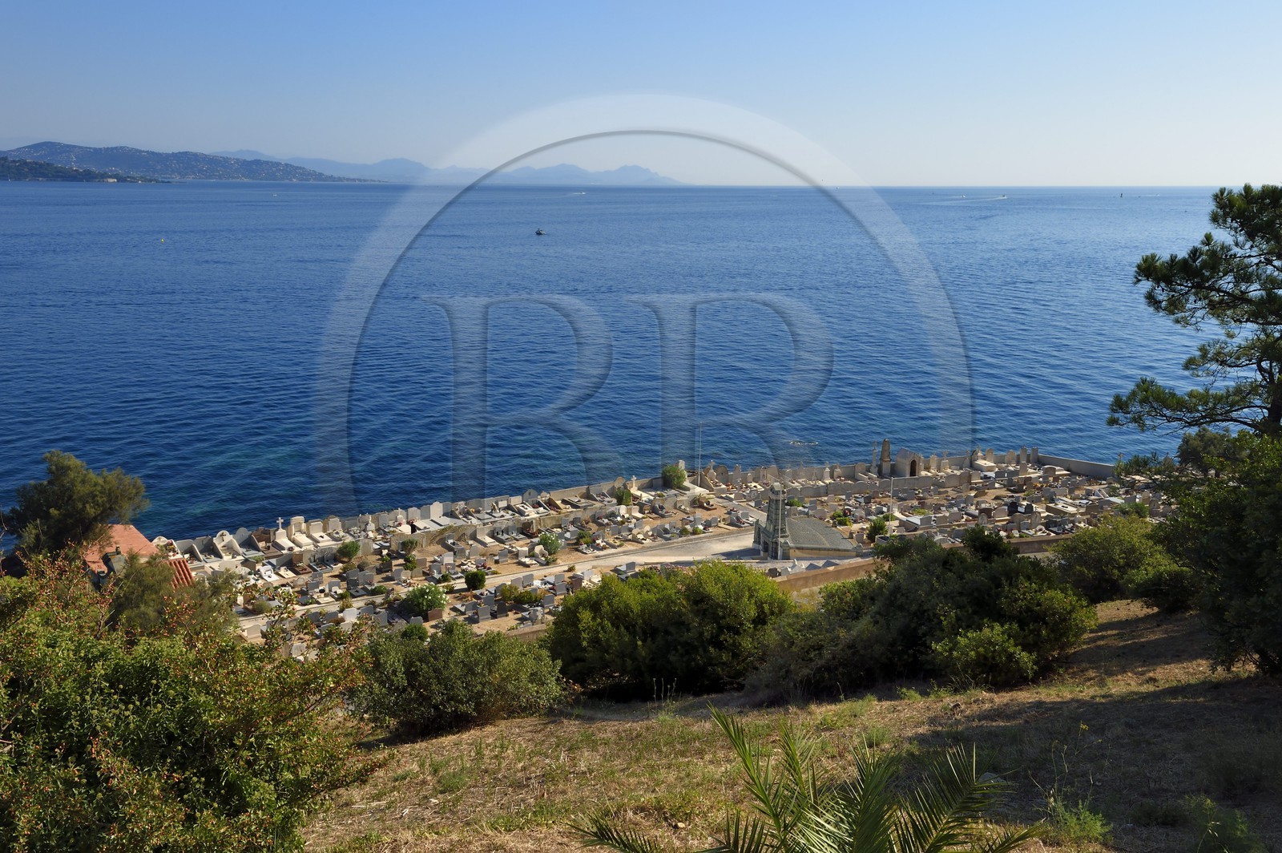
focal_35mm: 34
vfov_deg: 38.8
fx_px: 1210
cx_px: 641
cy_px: 426
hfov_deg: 55.8
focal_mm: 34
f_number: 13
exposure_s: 1/250
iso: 200
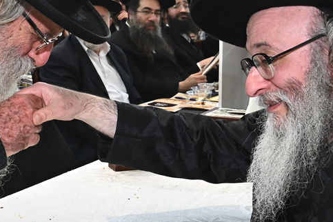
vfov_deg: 16.2
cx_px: 117
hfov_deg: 24.1
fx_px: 777
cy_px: 62
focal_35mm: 84
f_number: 8
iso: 1250
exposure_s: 1/200
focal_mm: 29
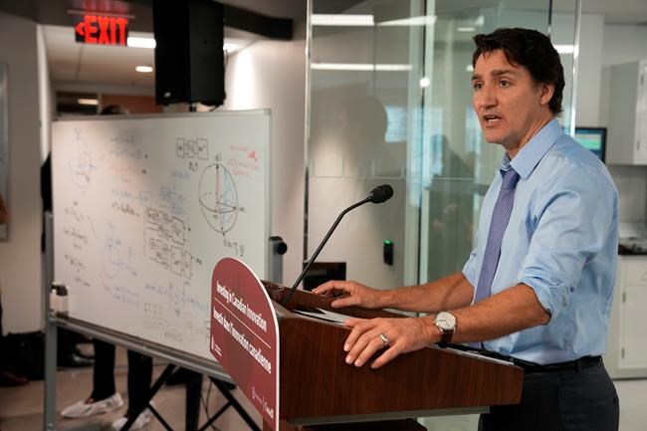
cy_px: 216
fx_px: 898
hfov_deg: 39.6
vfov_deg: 27.0
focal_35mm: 50
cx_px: 324
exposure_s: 1/60
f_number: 4.5
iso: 1000
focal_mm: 50
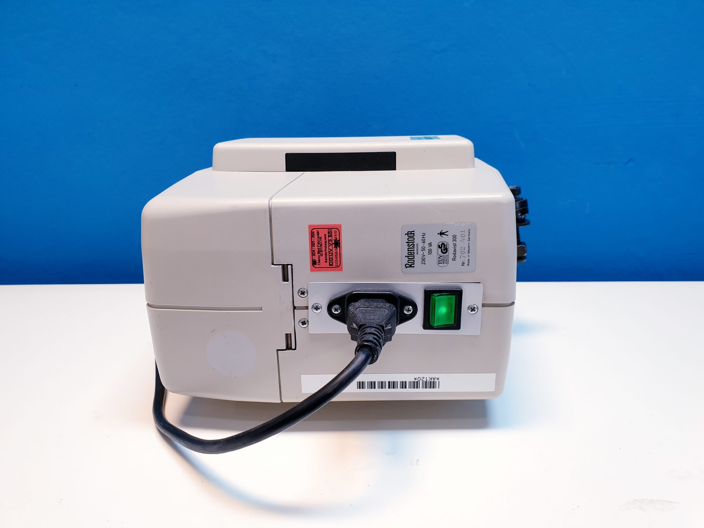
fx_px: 529
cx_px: 352
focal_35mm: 26
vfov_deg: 53.1
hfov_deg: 67.3
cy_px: 264
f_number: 2.4
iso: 100
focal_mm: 4.3
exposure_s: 1/50
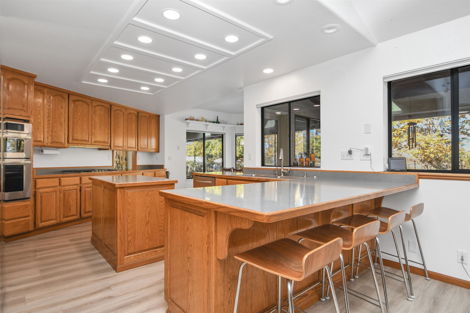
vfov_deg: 77.3
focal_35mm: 15
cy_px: 156
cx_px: 235
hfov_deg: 100.4
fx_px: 196
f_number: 4
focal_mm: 10
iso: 250
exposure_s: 1/100
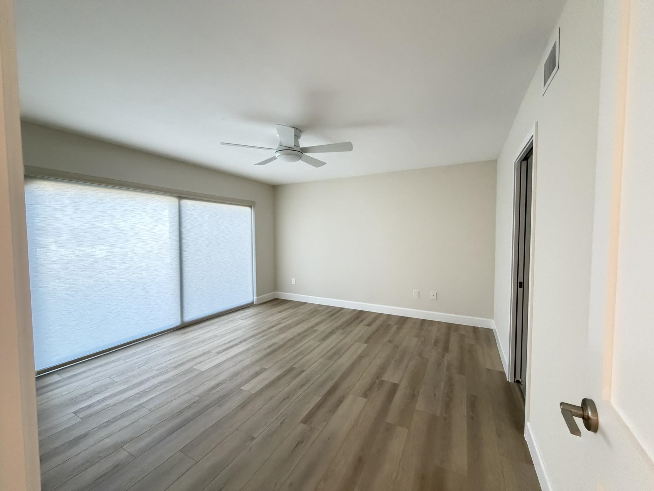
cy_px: 246
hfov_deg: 102.1
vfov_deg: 85.7
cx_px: 327
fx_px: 265
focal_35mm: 14
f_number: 2.2
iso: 800
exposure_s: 1/60
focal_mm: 2.22
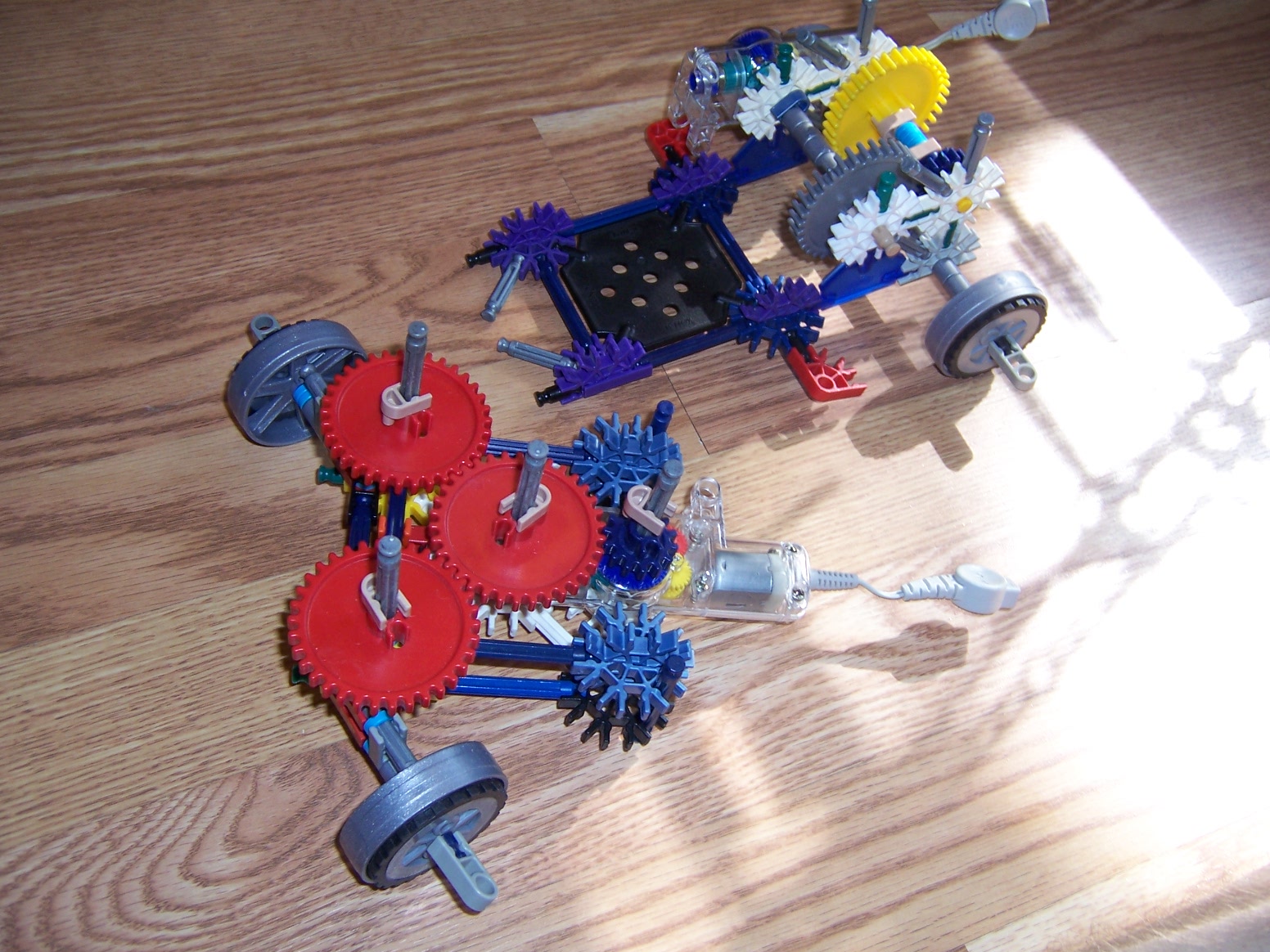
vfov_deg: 42.9
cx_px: 635
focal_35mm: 33
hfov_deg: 55.4
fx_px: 1211
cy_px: 476
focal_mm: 5.5
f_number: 2.8
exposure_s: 1/60
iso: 80
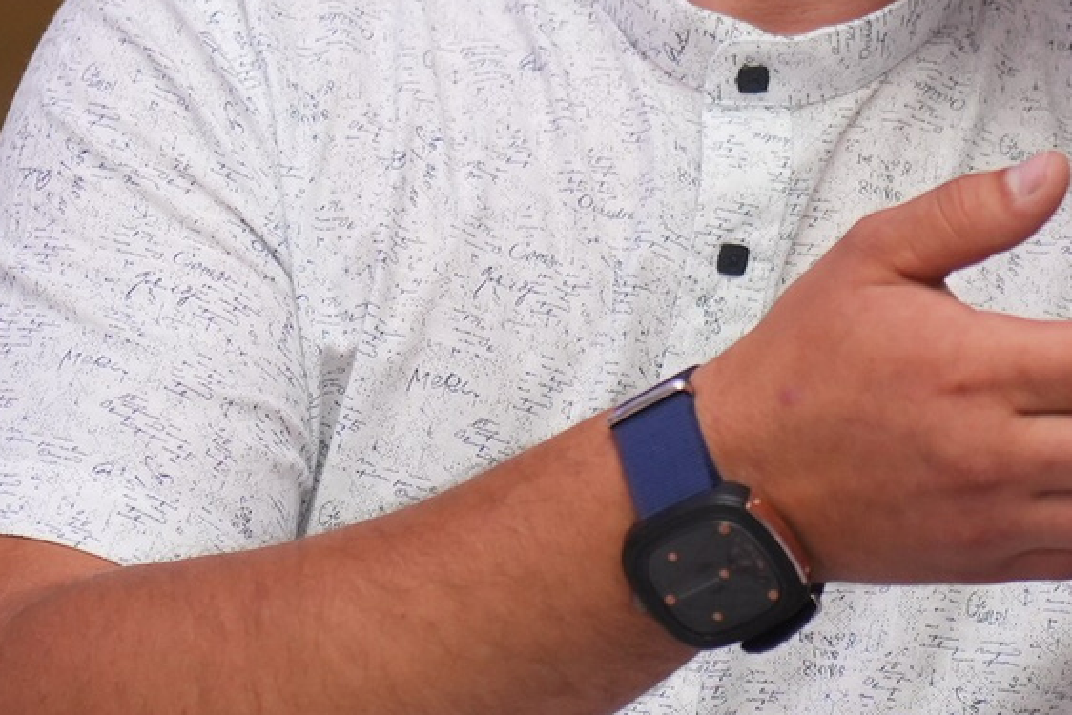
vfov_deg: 6.3
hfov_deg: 9.6
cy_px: -439
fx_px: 6374
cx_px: 862
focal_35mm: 214
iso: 800
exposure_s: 1/200
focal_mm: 47
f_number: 2.8
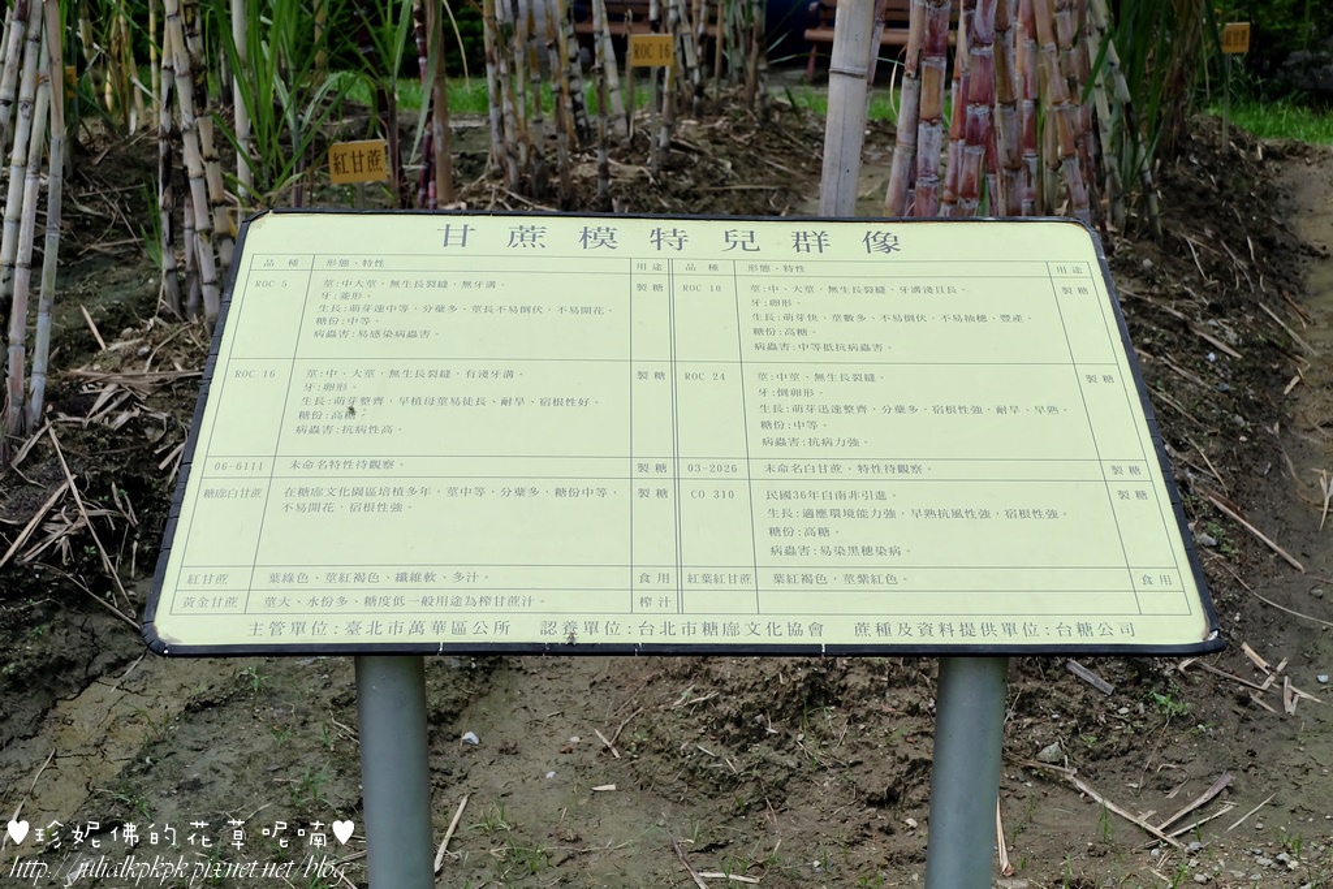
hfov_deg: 40.3
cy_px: 444
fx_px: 1814
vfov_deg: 27.5
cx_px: 666
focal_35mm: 49
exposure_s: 1/1400
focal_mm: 32.5
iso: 800
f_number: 7.1
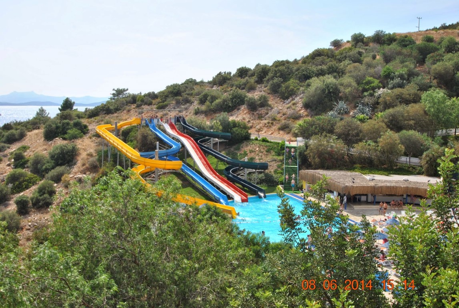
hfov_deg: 53.1
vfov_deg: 37.0
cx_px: 230
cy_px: 154
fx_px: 460
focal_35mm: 36
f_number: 10
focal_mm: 24
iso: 100
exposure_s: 1/200
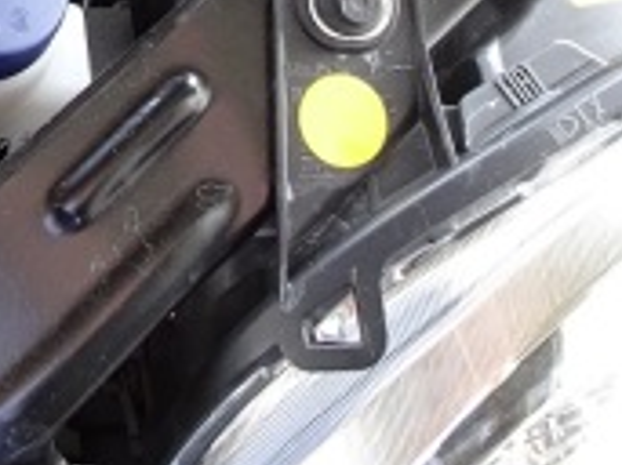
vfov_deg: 14.3
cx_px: -266
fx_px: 1616
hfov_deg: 19.4
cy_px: -396
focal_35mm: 90
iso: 250
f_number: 3.5
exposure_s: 1/30
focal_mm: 4.1
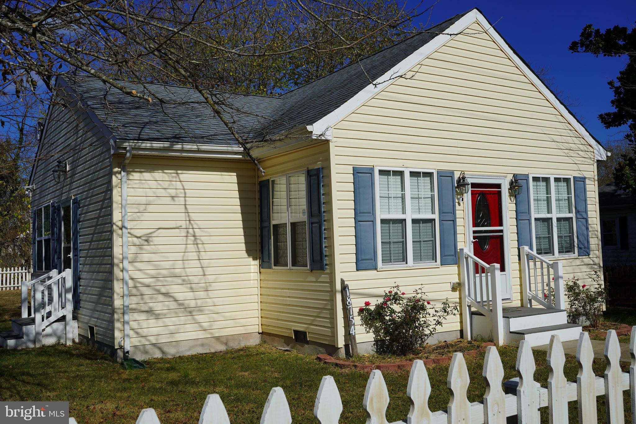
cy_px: 212
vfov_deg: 36.9
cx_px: 318
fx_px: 636
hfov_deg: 53.1
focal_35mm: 36
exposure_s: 1/500
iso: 100
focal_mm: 36
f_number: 10
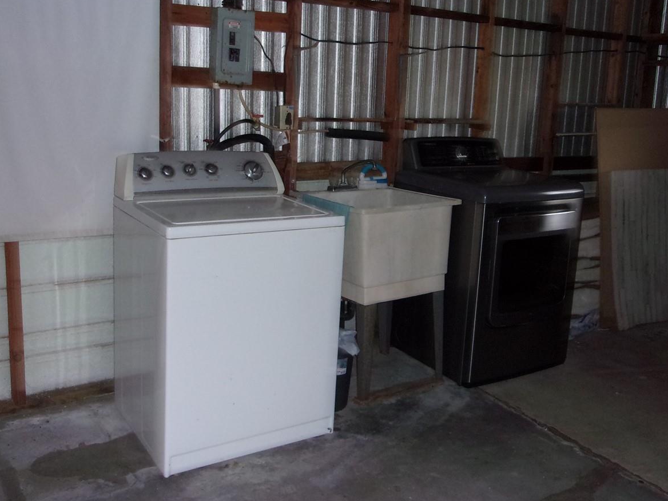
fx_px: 714
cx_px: 411
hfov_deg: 49.7
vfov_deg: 38.6
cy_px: 217
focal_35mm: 37
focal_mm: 4.9
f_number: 3
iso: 200
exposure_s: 1/34
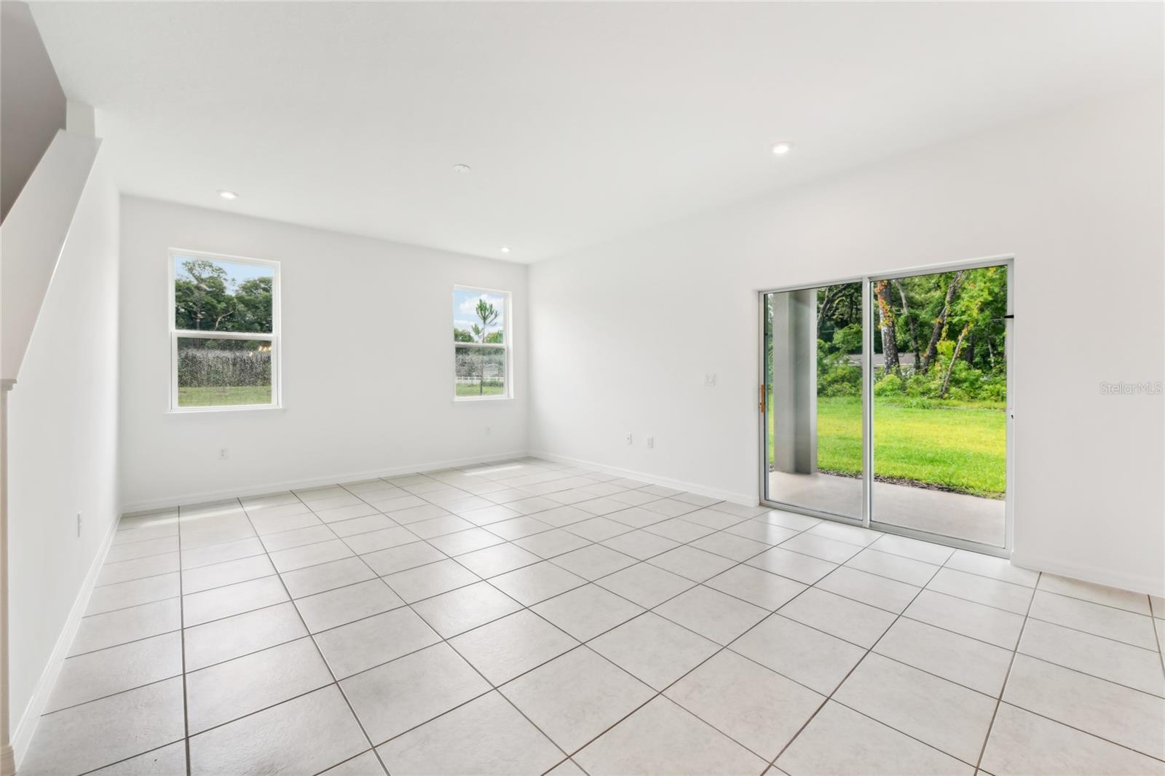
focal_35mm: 14
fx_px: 453
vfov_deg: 81.2
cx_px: 582
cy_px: 388
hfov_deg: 104.3
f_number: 8
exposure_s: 1/125
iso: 400
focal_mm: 14
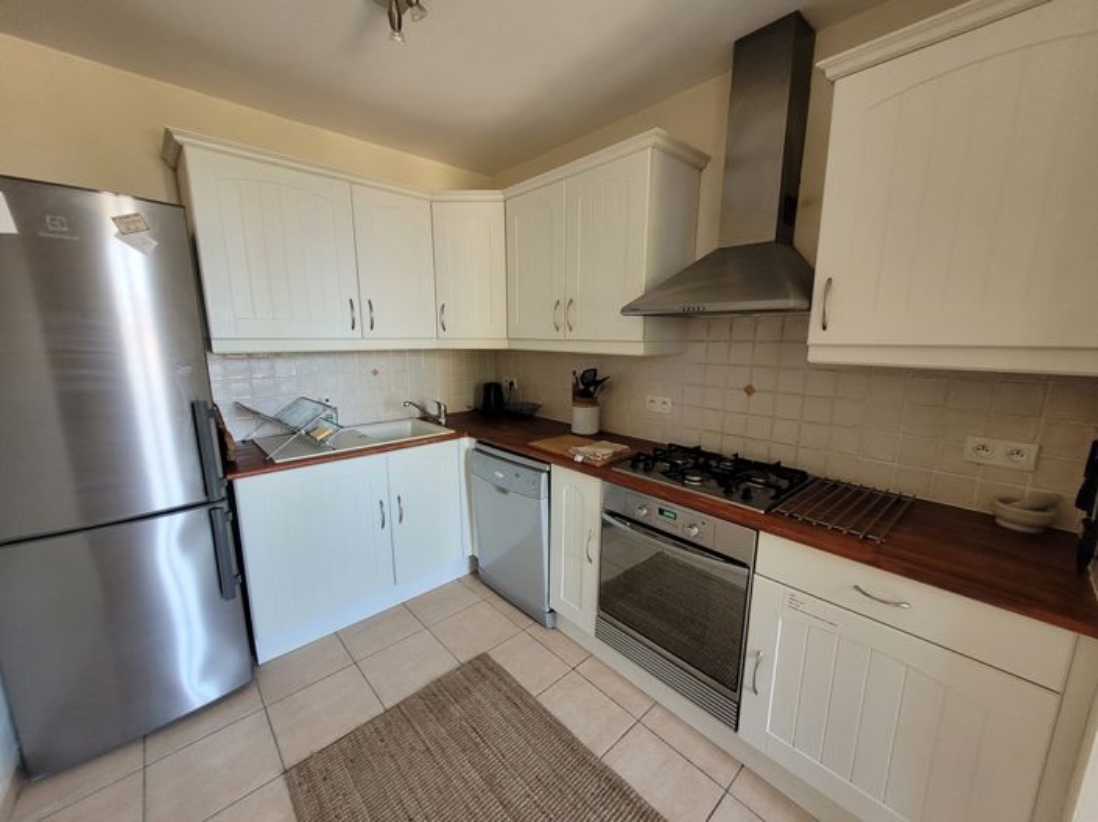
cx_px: 549
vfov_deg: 89.9
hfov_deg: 106.2
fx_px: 412
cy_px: 411
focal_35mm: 13
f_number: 2.2
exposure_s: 1/50
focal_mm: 1.74
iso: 250
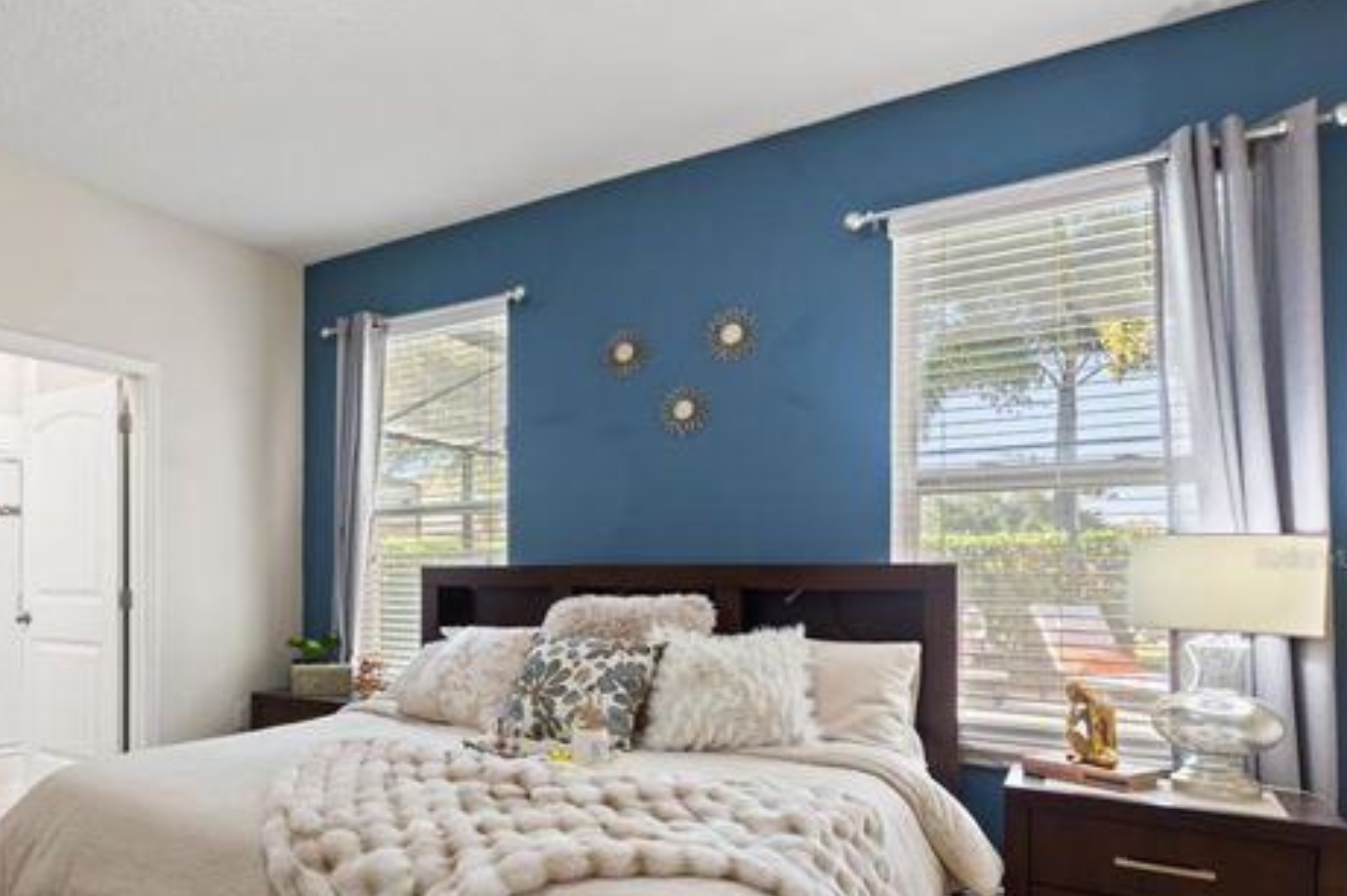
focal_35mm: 23
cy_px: 558
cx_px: 338
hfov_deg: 71.0
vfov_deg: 54.4
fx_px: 860
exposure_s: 1/4
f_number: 4.5
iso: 400
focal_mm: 10
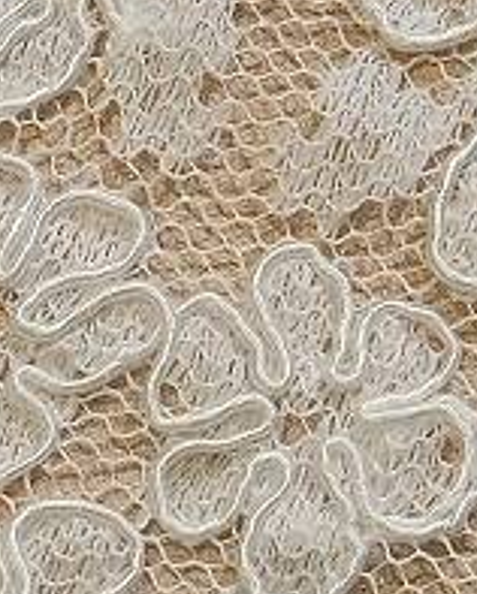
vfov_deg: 3.6
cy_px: 1526
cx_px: -1374
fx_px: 9268
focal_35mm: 526
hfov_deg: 2.9
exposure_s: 1/140
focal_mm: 46.3
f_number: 5
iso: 200
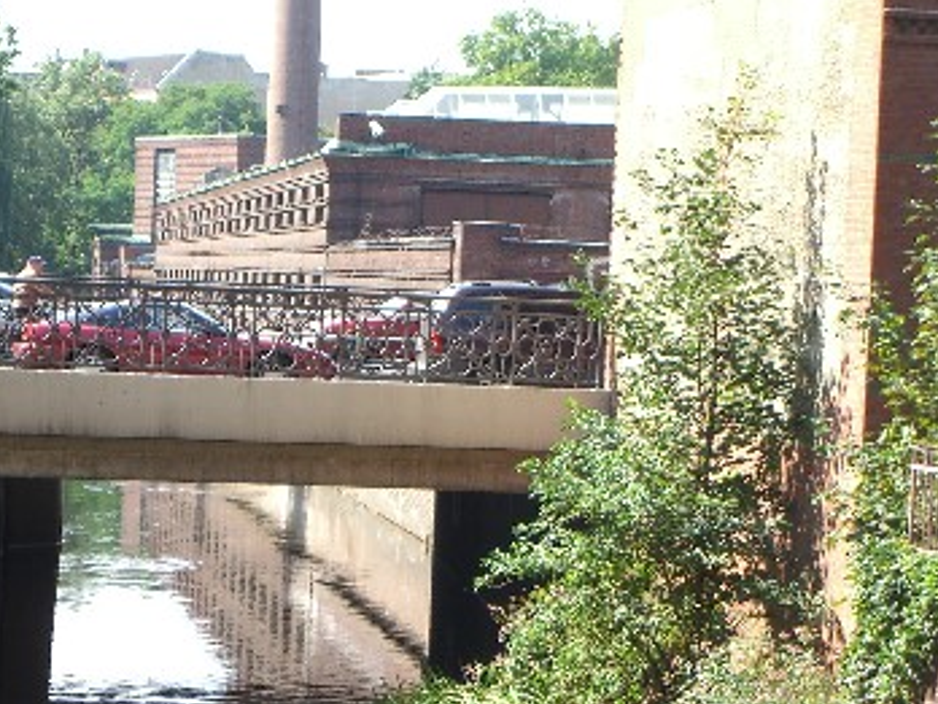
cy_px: 565
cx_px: 193
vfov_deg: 7.8
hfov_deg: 10.3
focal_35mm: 191
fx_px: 5176
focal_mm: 23.7
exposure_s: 1/100
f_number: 5.1
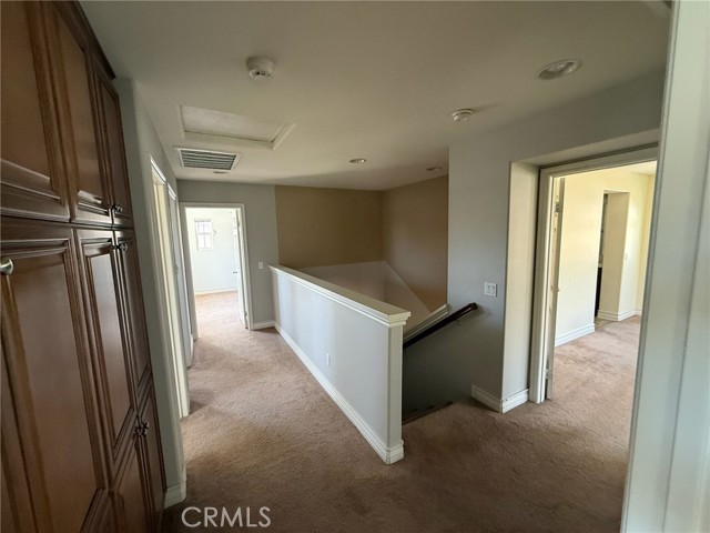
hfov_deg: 102.1
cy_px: 266
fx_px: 287
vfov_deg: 85.7
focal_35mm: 14
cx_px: 355
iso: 320
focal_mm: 2.22
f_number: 2.2
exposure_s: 1/70
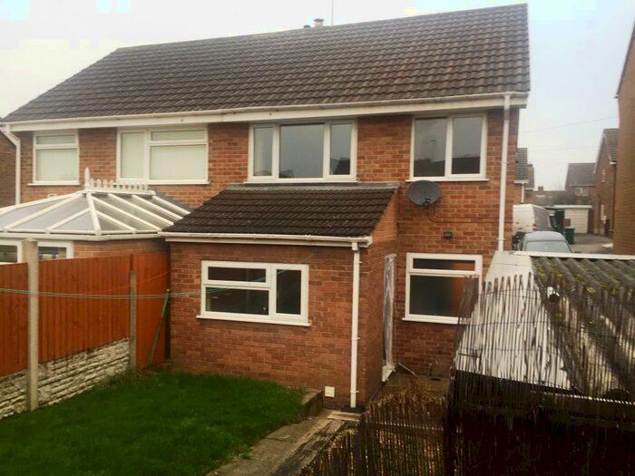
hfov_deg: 61.7
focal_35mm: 29
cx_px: 318
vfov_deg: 48.2
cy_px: 238
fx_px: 532
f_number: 2.2
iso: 50
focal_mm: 4.15
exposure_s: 1/100
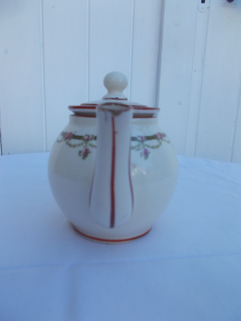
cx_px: 120
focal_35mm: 26
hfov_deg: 53.1
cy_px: 160
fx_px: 241
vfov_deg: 67.3
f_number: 3.2
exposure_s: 1/200
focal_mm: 4.6
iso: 80
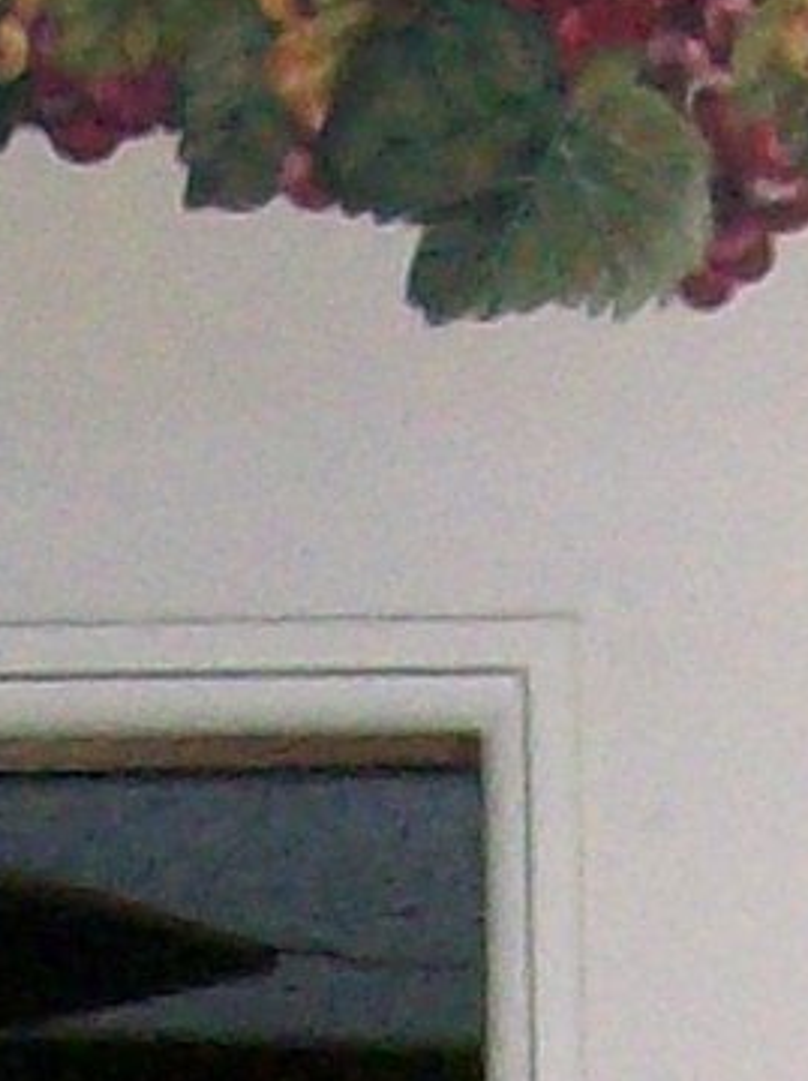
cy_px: 2919
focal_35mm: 285
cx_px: -333
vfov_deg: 6.5
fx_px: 8891
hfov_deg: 5.2
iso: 140
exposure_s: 1/64
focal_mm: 6
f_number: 2.7
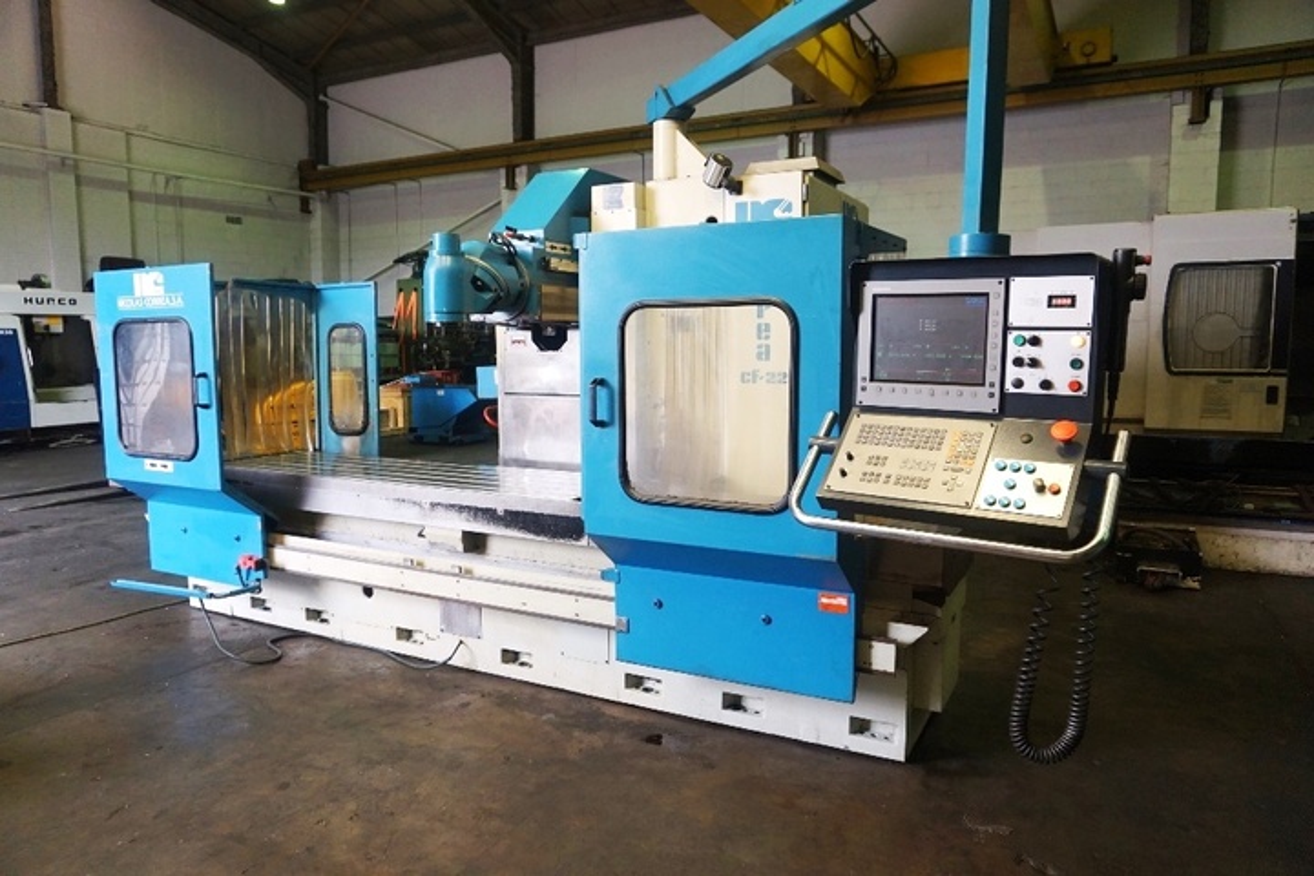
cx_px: 657
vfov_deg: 53.1
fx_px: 876
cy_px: 438
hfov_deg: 73.7
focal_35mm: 24
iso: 800
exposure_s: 1/160
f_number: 4
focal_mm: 16
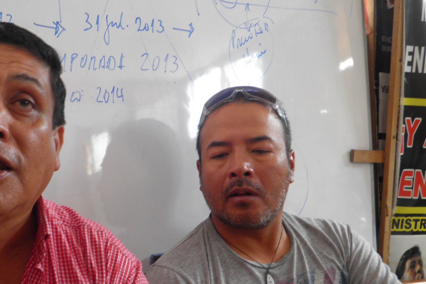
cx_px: 98
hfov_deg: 35.9
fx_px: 639
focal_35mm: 54
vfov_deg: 24.8
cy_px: 207
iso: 64
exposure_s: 1/30
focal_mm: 4.9
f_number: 2.8
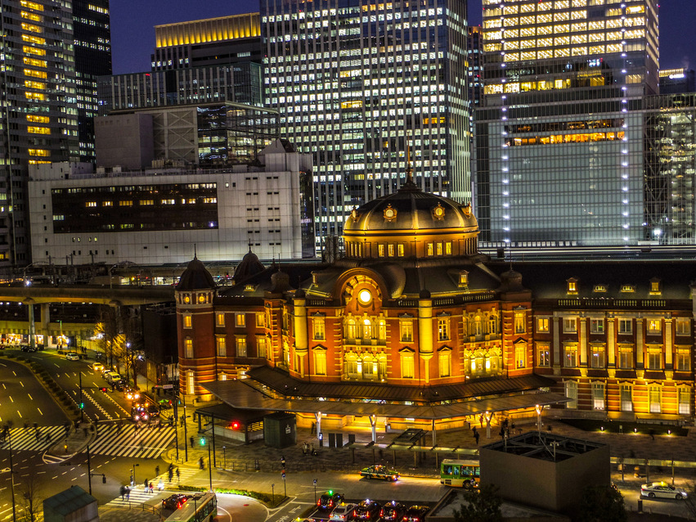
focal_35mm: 47
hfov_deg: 40.4
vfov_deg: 30.9
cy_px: 261
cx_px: 348
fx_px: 945
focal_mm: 10.3
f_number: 3.5
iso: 200
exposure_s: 1/3
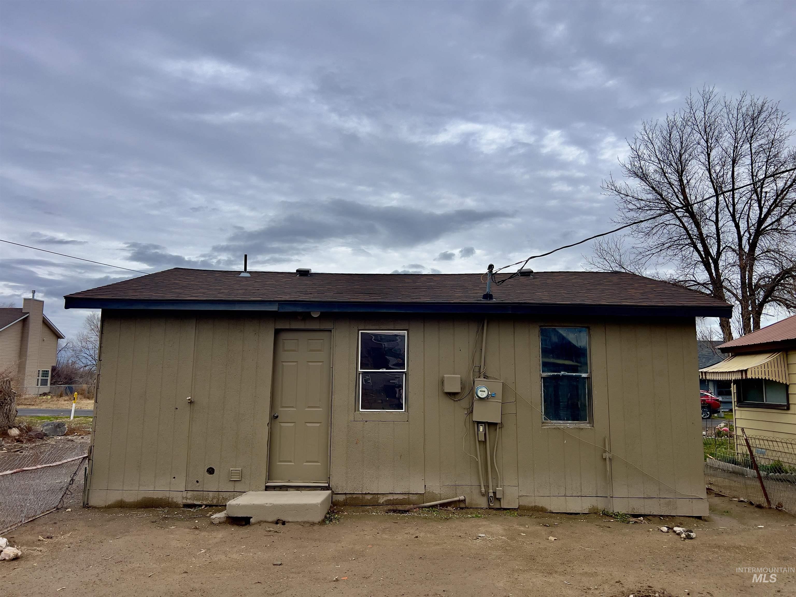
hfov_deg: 67.3
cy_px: 298
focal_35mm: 26
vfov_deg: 53.1
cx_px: 398
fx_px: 598
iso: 50
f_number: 1.5
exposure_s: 1/1553
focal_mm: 5.7
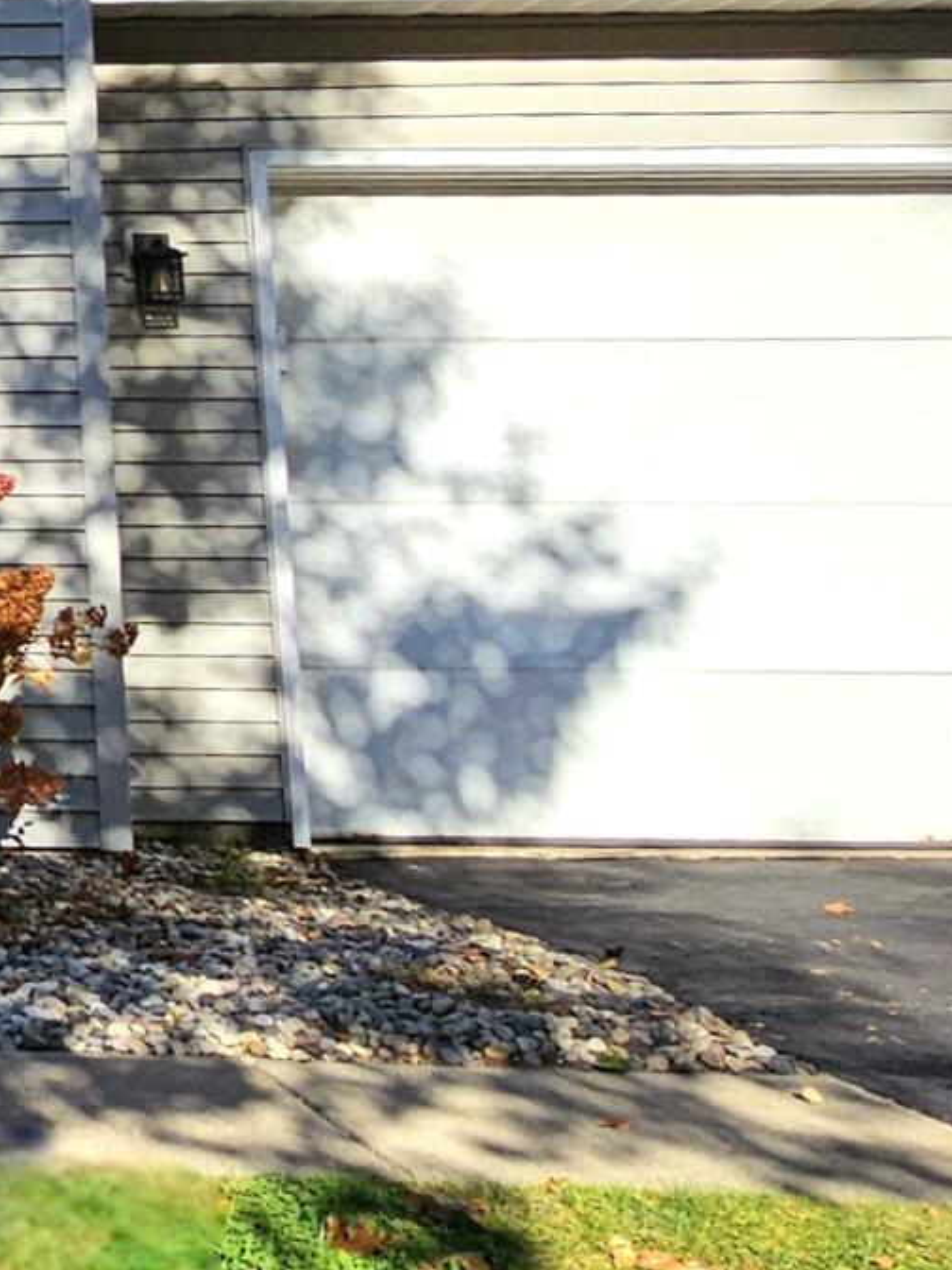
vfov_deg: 31.9
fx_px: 2127
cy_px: 163
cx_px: -769
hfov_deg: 19.1
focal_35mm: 58
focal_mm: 2.2
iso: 50
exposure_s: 1/2500
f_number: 2.2
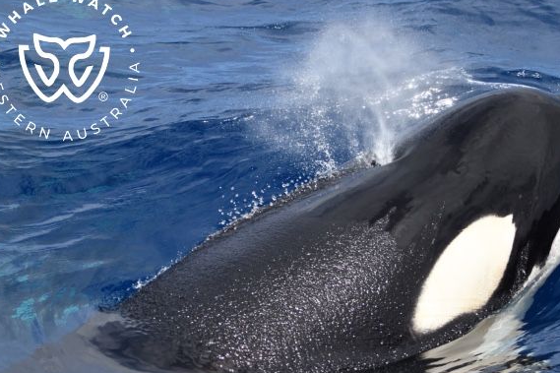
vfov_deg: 5.7
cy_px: 250
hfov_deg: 8.6
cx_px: 382
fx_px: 3716
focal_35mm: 239
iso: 1100
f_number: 5.3
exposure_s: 1/8000
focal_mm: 170
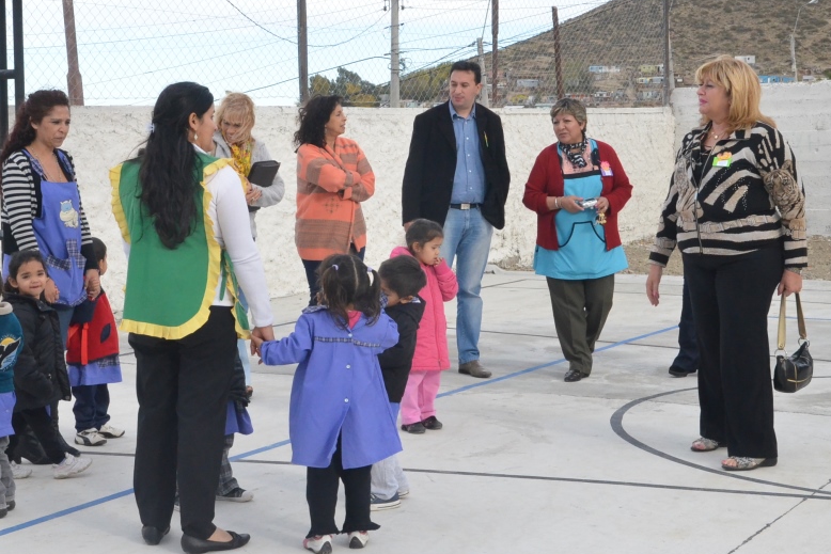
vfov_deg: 20.3
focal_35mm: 67
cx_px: 350
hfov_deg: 30.0
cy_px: 231
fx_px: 1547
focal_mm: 34
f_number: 16
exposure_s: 1/1000
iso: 3200
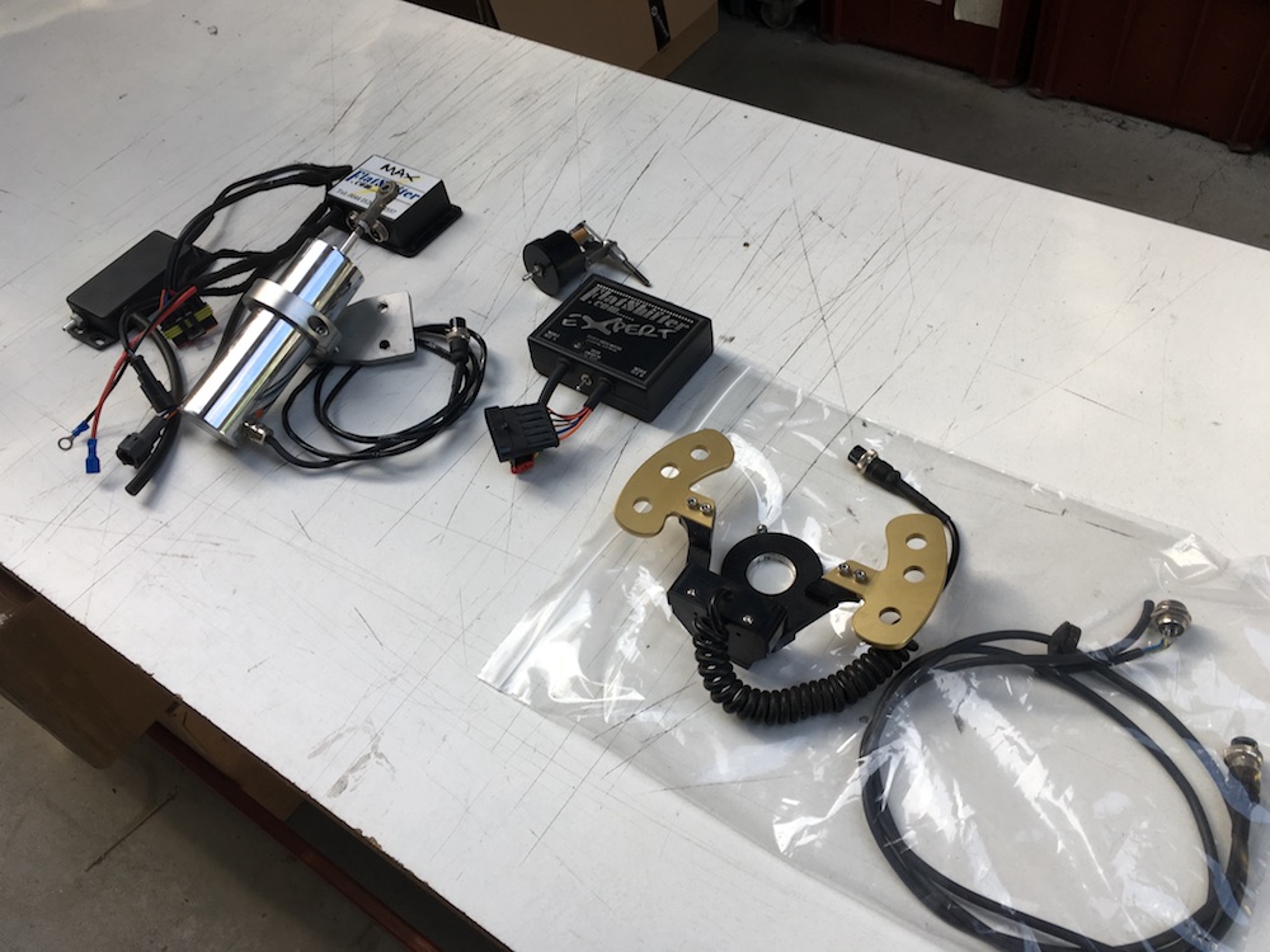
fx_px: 1064
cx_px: 635
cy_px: 476
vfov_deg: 48.2
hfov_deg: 61.7
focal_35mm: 29
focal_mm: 4.15
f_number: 2.2
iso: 25
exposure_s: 1/119
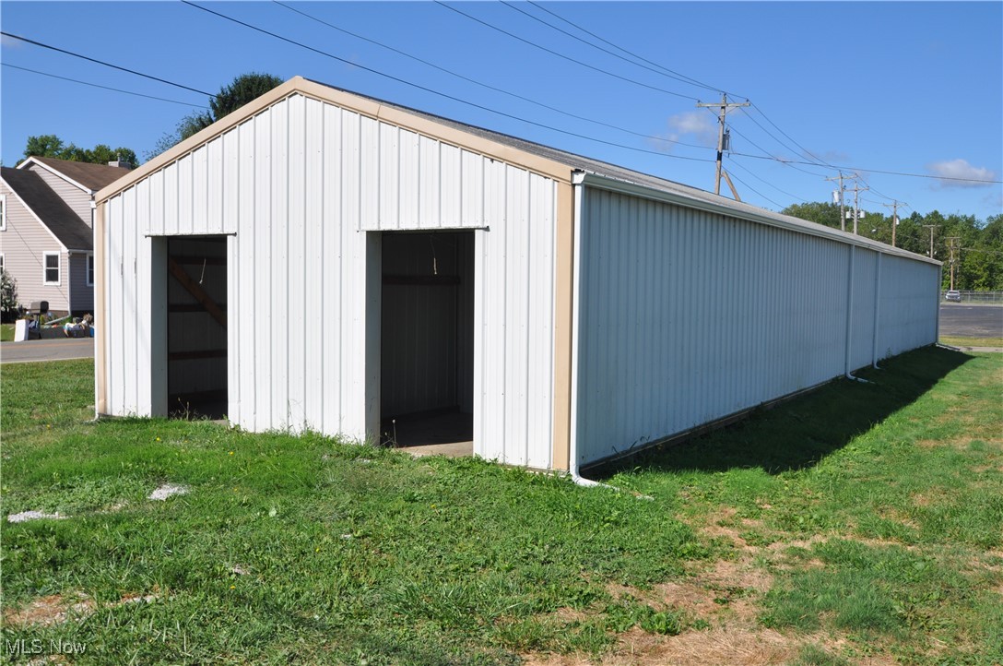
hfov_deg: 53.2
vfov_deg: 36.8
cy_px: 333
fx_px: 1002
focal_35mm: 36
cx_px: 502
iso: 200
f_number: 10
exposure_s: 1/400
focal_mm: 24
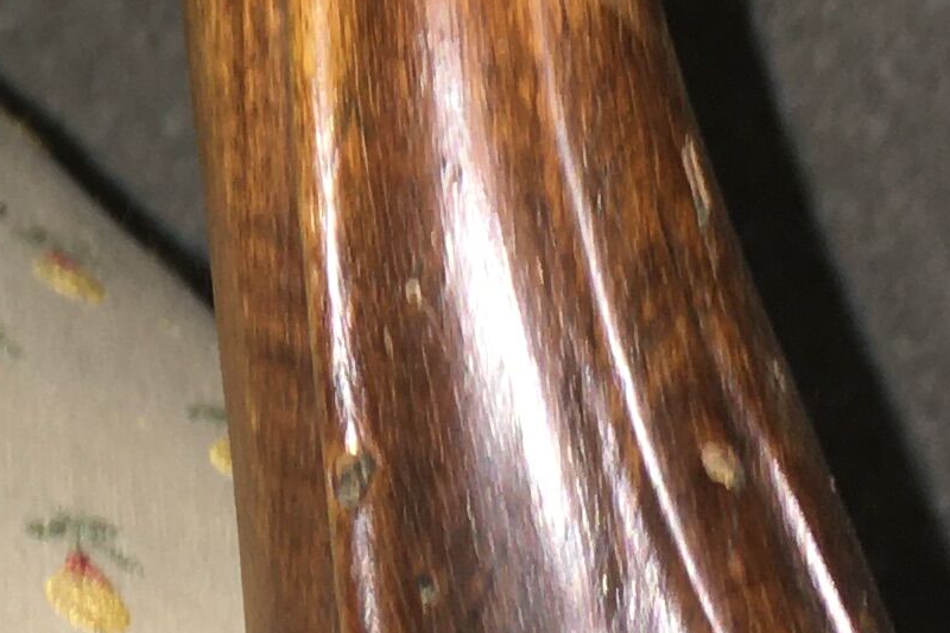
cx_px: -63
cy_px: -330
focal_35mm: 152
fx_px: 4010
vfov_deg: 8.8
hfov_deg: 13.3
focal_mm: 4.15
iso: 25
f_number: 2.2
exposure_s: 1/22
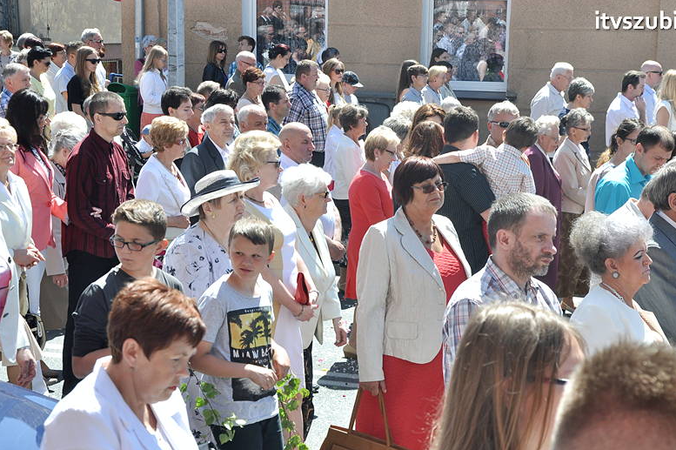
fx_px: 1539
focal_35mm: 82
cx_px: 368
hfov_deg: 24.8
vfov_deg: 16.6
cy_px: 237
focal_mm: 50
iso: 400
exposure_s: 1/400
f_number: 10
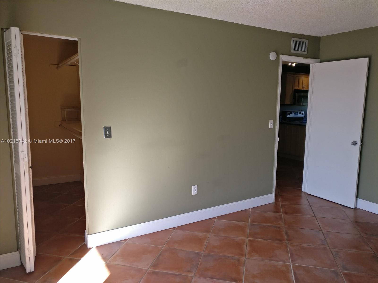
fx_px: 273
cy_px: 142
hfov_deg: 69.4
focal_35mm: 25
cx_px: 189
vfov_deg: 54.9
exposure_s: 1/50
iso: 100
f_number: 2
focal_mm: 4.26
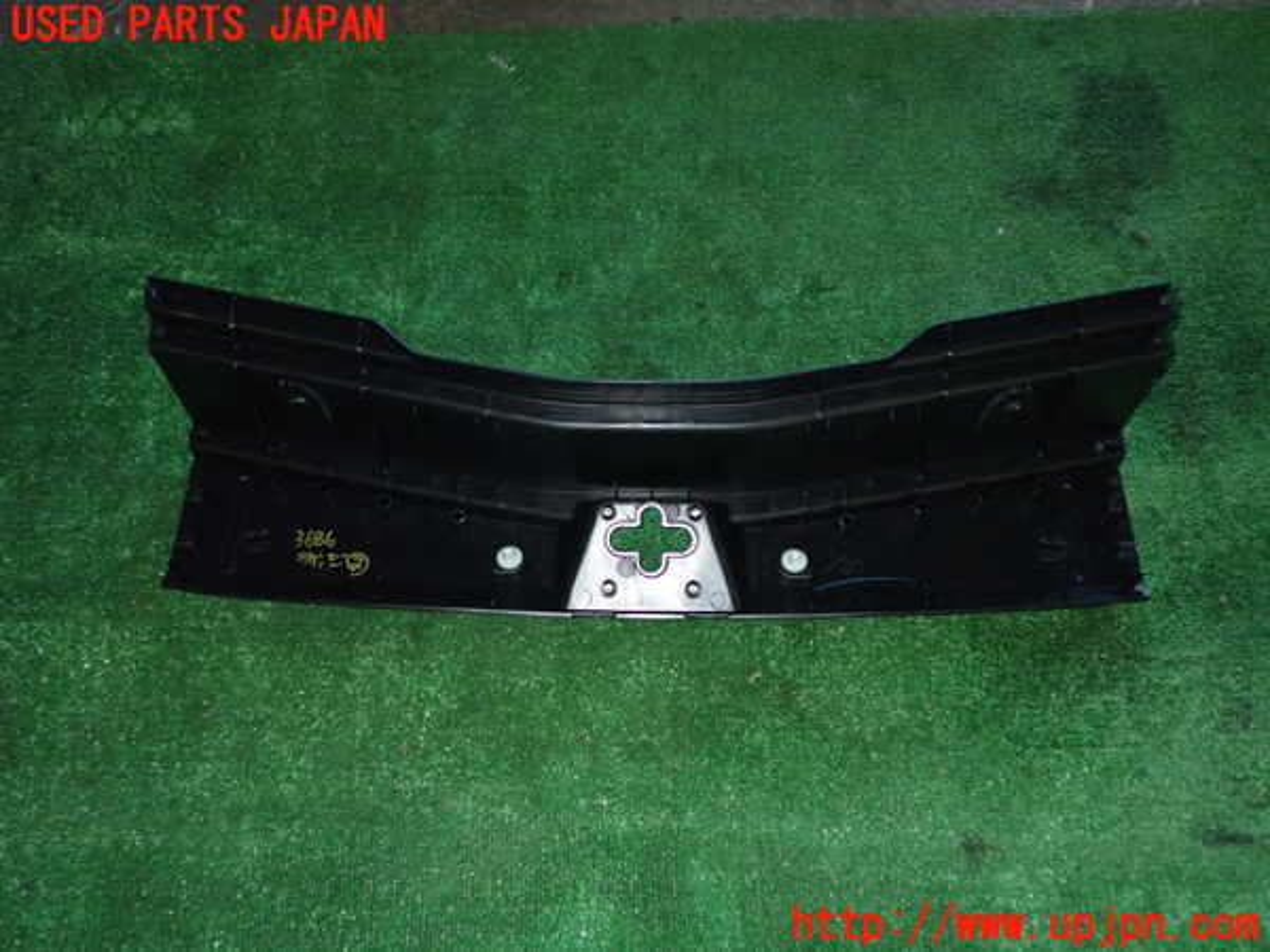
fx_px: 1174
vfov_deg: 44.2
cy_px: 476
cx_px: 635
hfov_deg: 56.8
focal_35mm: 32
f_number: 7.1
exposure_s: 1/30
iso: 800
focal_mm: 5.79
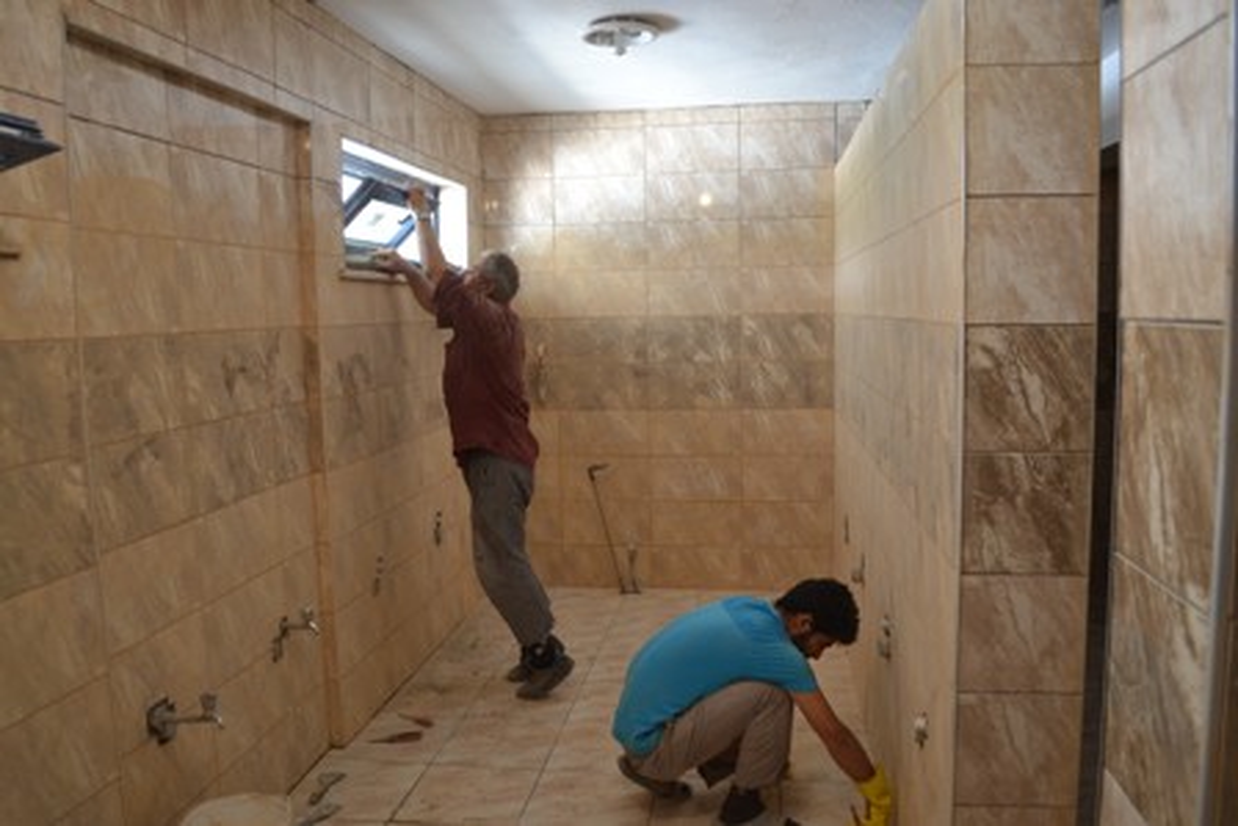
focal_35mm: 27
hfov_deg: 67.4
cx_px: 619
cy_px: 413
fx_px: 929
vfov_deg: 48.0
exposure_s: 1/40
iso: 400
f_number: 3.5
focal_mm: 18
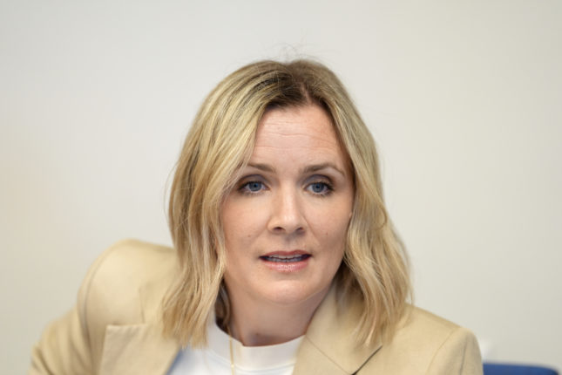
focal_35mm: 160
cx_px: 281
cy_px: 188
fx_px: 2498
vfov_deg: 8.6
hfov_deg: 12.8
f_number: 2.8
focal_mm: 160
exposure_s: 1/250
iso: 1250
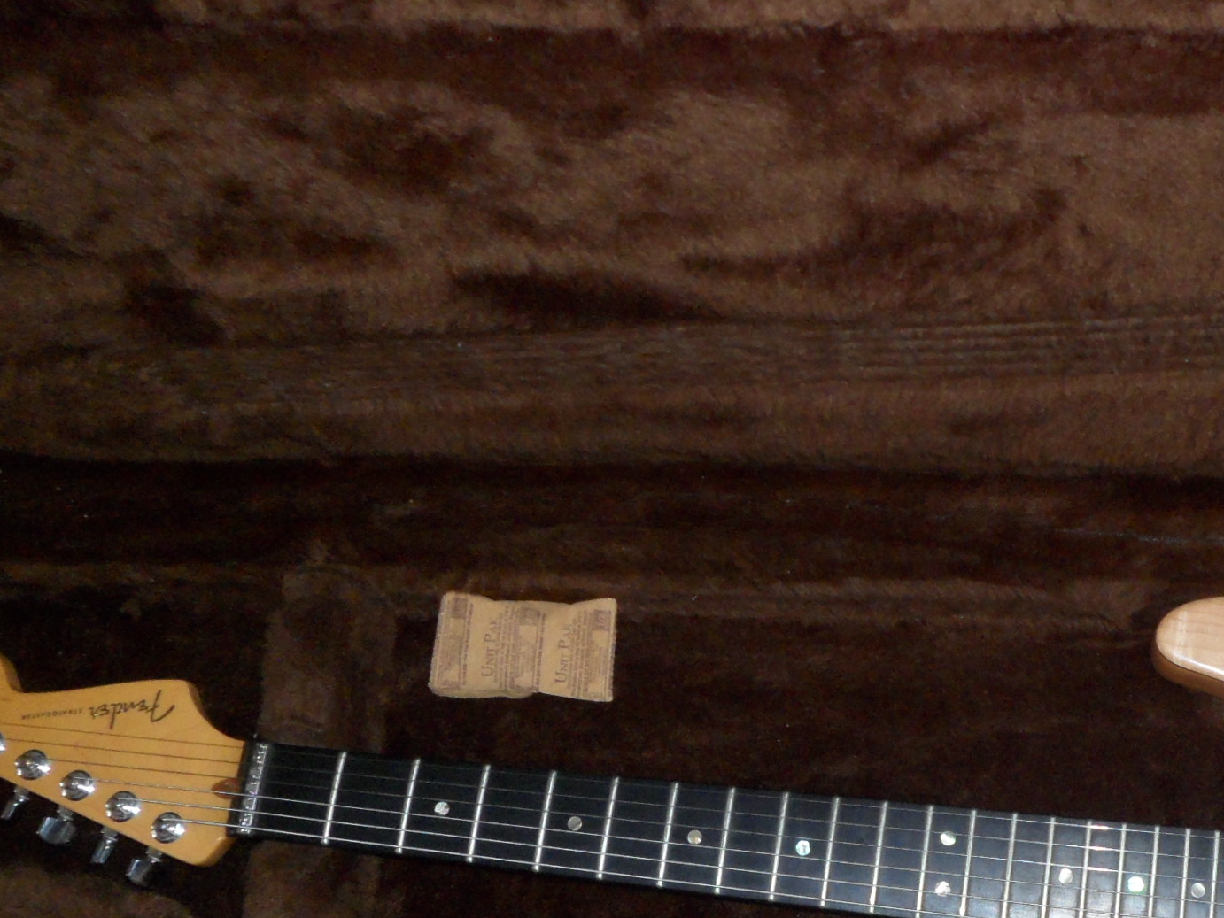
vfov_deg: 29.0
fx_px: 1768
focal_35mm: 50
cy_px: 567
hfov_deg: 36.9
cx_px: 972
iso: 200
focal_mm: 4.9
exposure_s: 1/45
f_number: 3.5
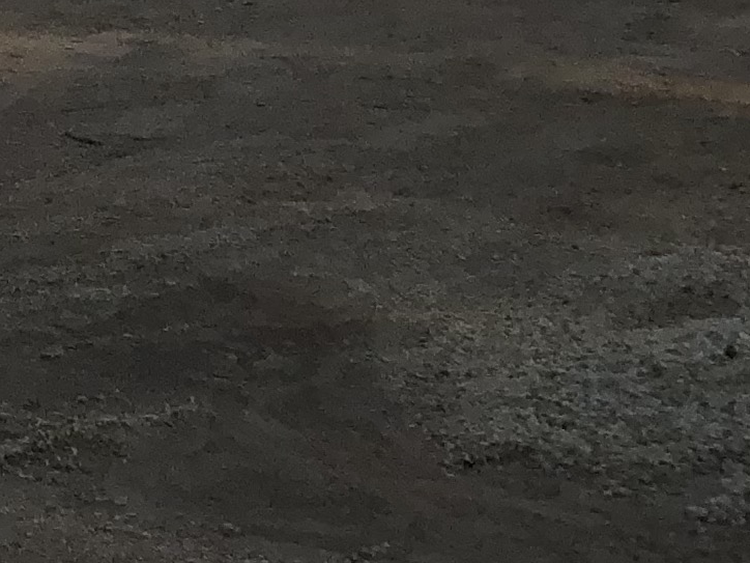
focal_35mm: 156
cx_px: -946
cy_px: -889
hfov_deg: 11.0
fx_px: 3380
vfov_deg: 8.5
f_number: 1.8
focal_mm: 3.99
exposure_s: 1/2558
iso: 20
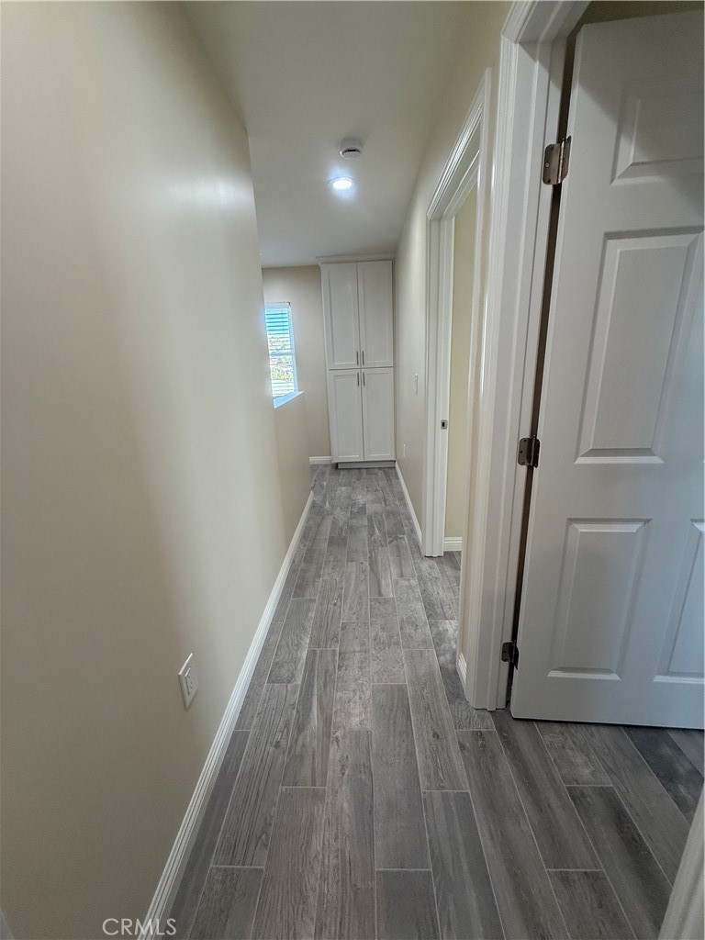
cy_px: 470
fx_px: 380
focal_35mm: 14
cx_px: 352
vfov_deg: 102.1
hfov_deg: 85.7
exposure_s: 1/120
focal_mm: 2.22
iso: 250
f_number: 2.2
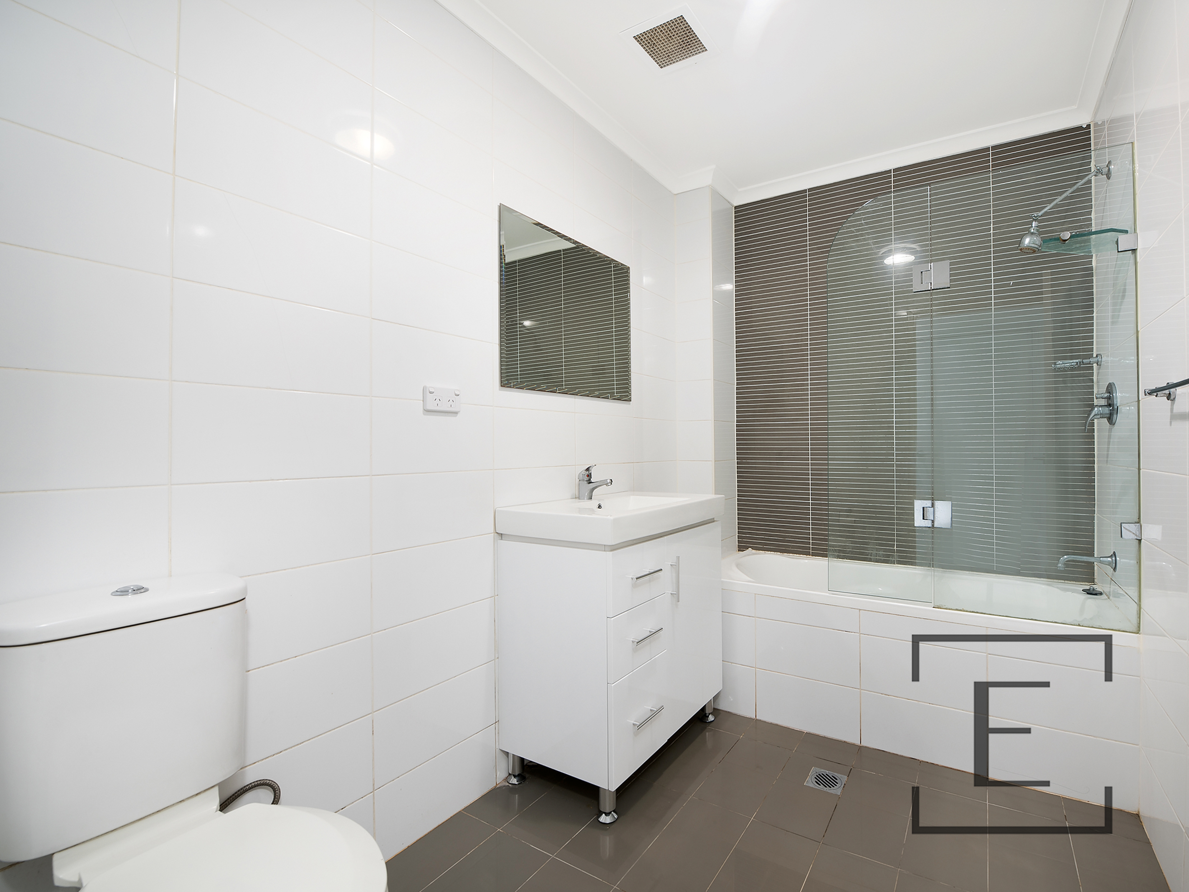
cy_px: 446
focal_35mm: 13
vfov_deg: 89.9
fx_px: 447
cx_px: 594
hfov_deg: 106.2
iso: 160
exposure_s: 1/100
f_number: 1.8
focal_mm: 1.57
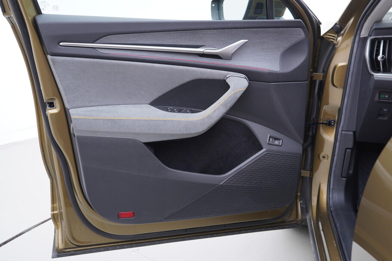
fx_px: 392
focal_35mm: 36
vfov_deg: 36.9
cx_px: 196
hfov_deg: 53.1
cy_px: 130
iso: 125
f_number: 2.8
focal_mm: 24
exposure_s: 1/40
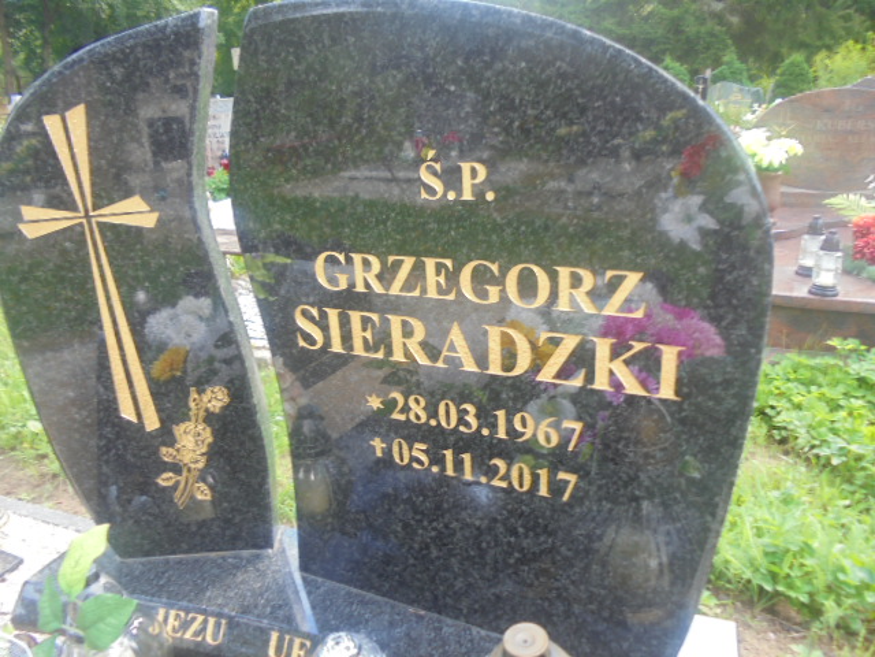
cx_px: 438
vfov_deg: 53.1
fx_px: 657
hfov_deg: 67.3
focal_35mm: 26
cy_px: 328
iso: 100
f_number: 3.5
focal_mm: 4.6
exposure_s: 1/50
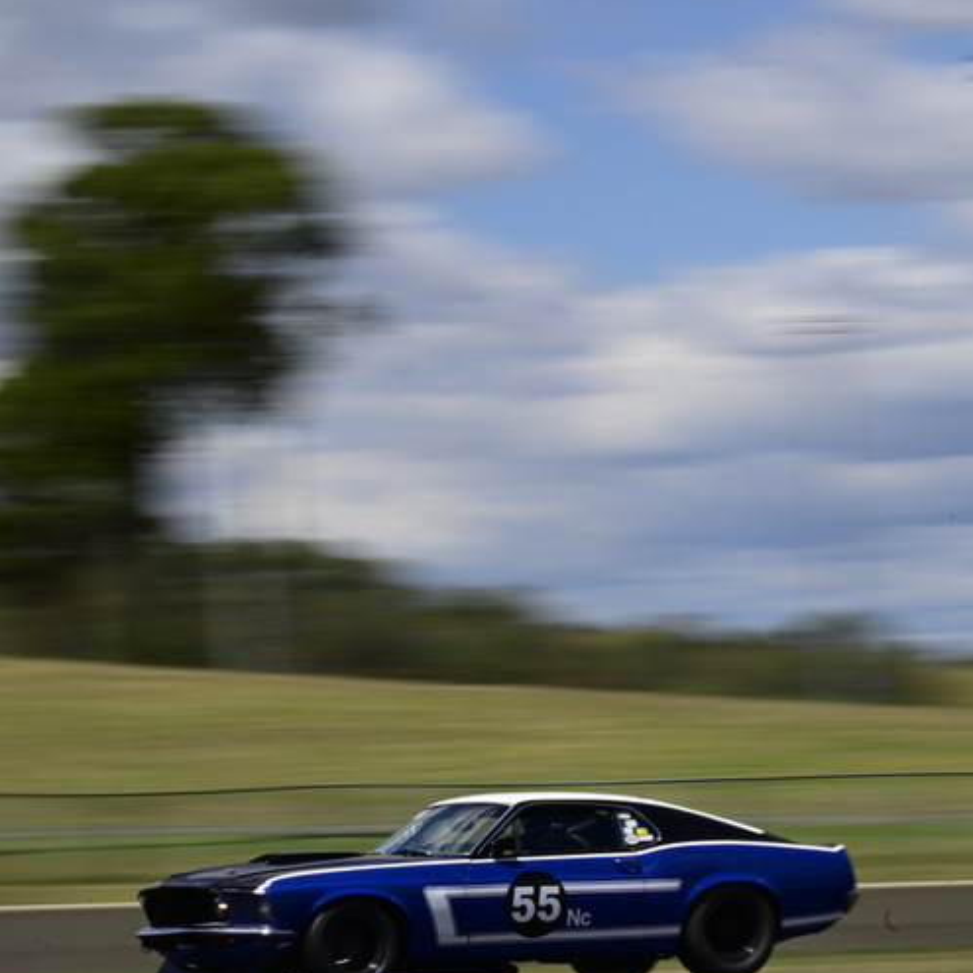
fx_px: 5247
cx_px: 533
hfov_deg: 10.6
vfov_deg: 10.6
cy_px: 517
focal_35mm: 165
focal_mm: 80
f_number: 29
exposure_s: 1/50
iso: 100
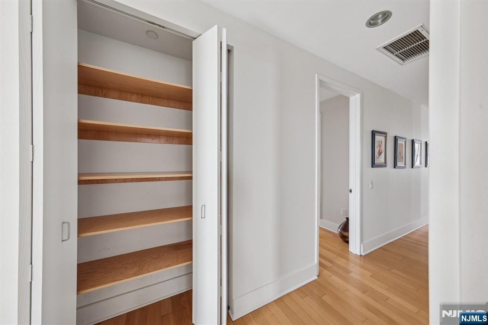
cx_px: 244
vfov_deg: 90.0
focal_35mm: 12
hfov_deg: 112.6
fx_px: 163
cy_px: 162
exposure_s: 1/10
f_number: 8
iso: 160
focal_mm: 8
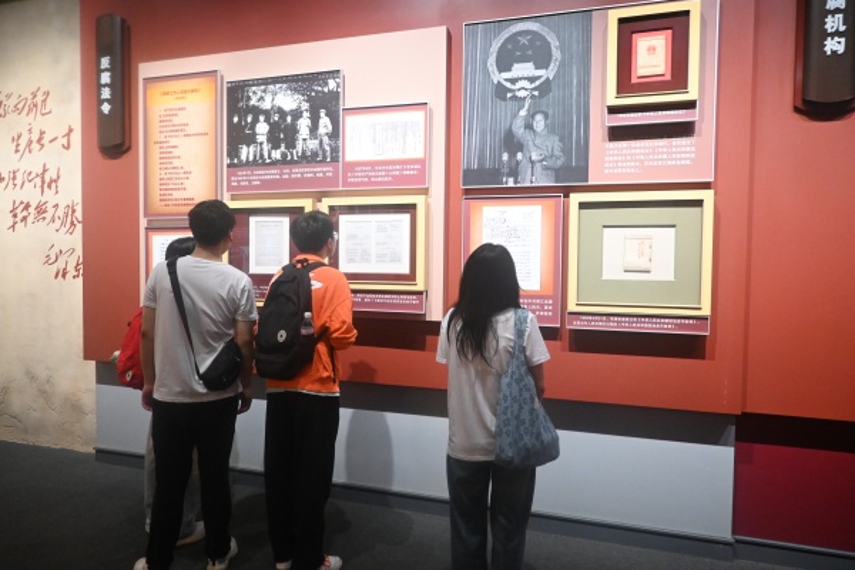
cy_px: 285
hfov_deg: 73.7
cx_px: 428
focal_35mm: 24
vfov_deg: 53.1
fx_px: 570
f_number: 3.5
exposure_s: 1/100
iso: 3200
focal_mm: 16
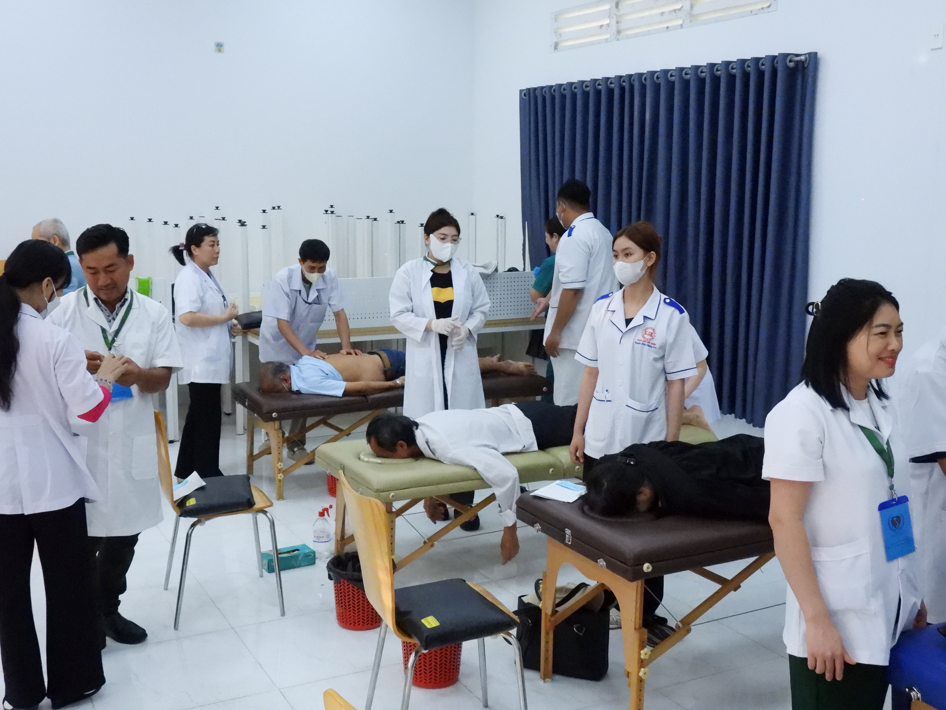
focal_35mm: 40
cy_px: 355
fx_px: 1093
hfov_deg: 46.8
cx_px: 473
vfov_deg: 36.0
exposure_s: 1/640
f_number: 3.2
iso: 1600
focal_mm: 7.1
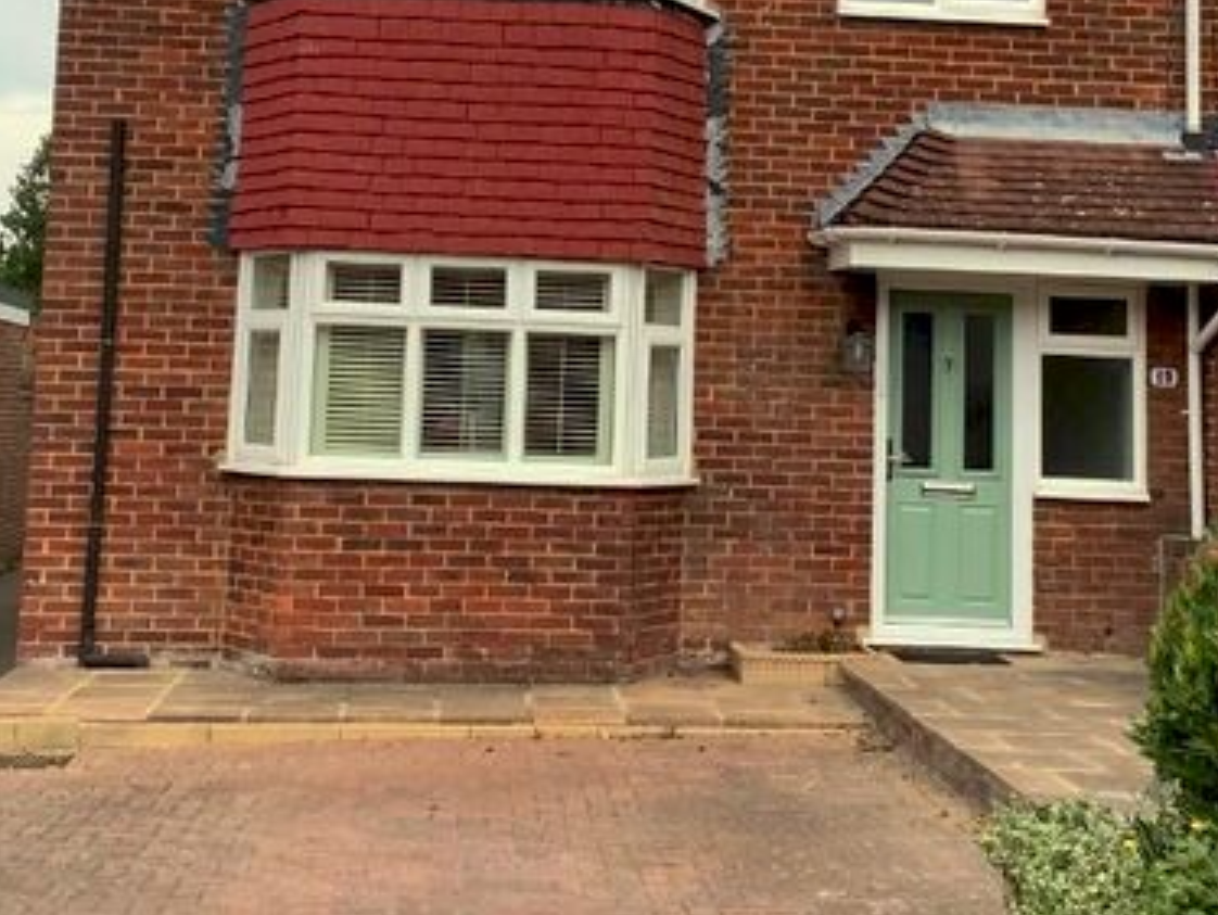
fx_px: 2042
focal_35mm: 58
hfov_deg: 33.2
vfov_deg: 24.8
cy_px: 161
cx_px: 609
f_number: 2.4
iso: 25
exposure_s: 1/595
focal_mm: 3.3
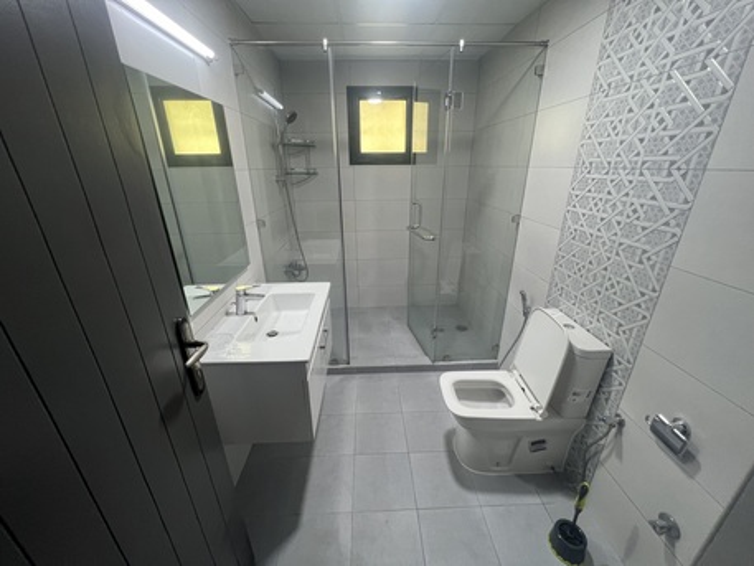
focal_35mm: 13
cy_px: 283
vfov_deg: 89.9
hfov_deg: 106.2
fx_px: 283
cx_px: 377
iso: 125
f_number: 1.8
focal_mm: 1.57
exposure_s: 1/100
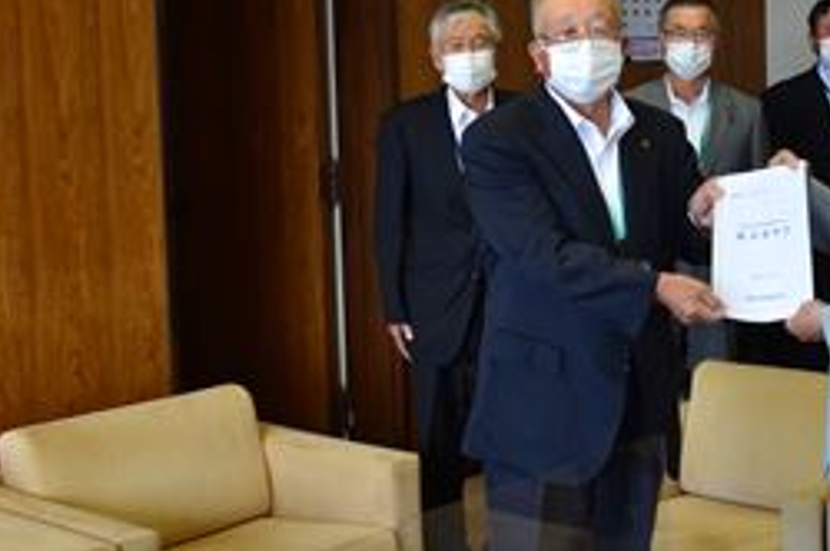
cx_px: 770
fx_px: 1658
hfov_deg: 27.0
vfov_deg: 18.8
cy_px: 151
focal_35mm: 72
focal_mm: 24
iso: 800
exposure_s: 1/160
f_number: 6.3
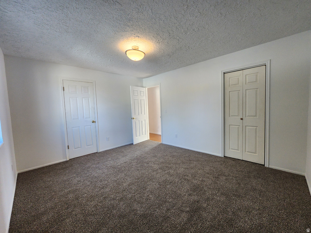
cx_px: 156
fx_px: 117
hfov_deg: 106.2
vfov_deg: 89.9
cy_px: 116
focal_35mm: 13
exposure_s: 1/60
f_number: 2.2
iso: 200
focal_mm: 2.2
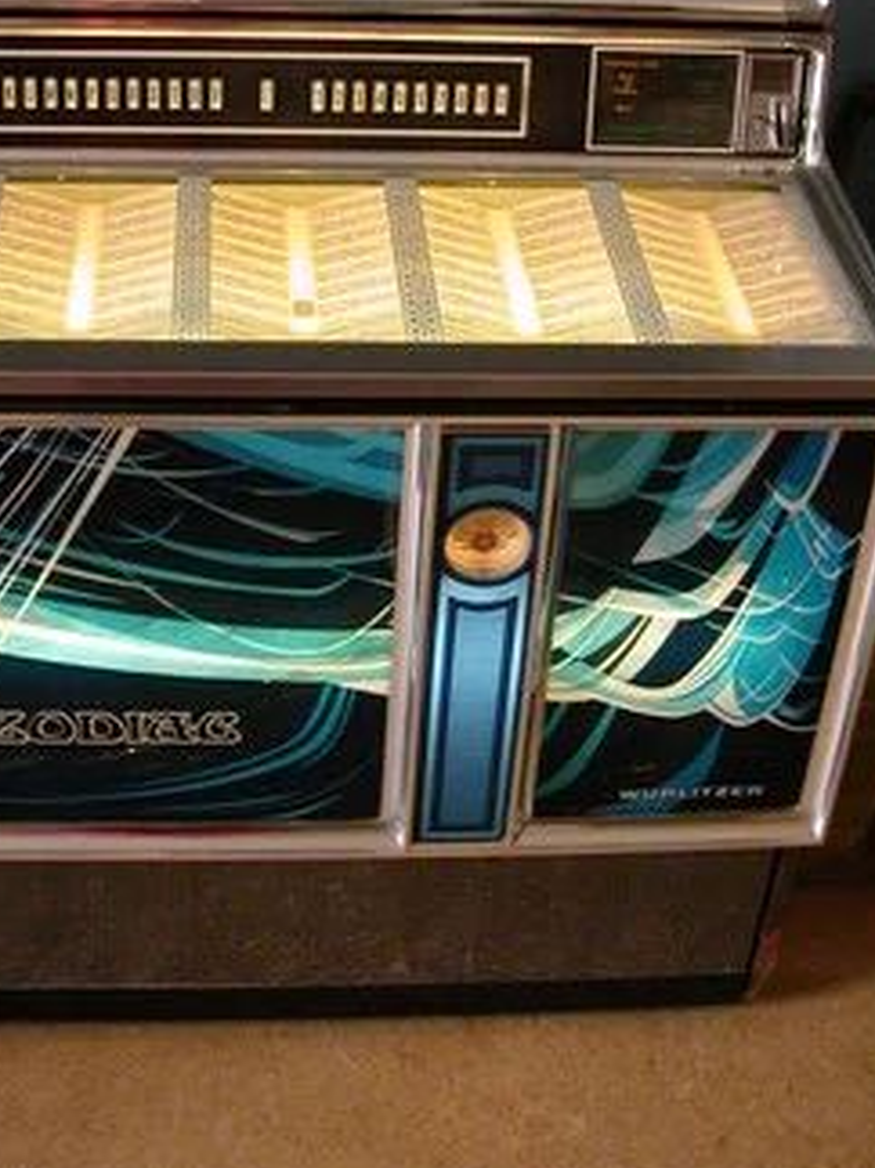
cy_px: 354
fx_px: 1855
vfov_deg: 34.5
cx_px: 304
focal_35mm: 55
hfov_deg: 26.4
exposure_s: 1/33
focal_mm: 5.6
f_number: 2.7
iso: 400
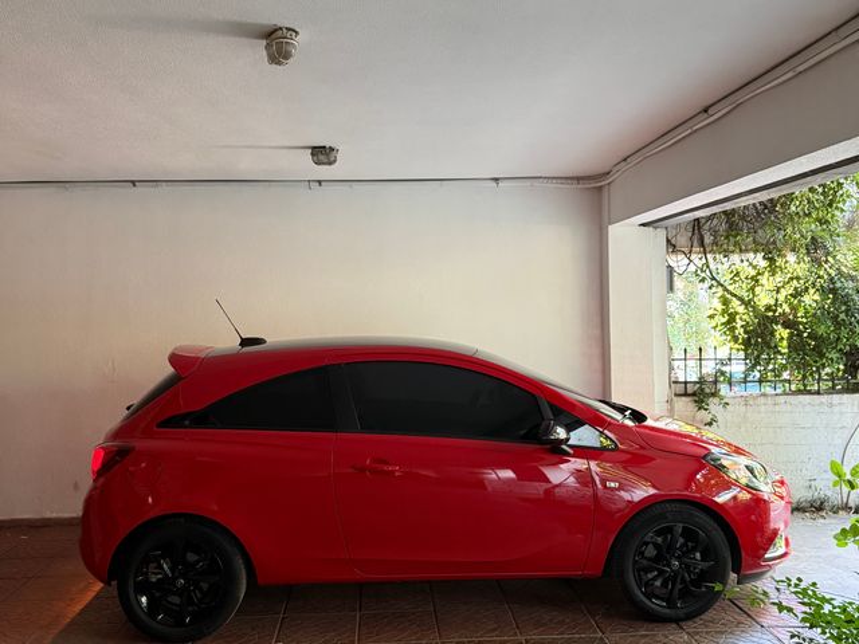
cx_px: 430
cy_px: 322
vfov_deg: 56.8
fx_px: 596
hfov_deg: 71.6
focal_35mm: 24
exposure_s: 1/33
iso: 640
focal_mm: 6.76
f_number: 1.78
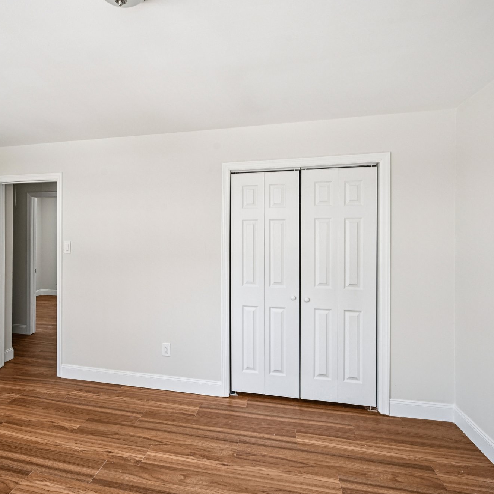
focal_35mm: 21
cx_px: 191
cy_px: 241
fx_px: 339
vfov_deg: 72.1
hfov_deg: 71.2
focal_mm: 16
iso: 400
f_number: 8
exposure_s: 1/100
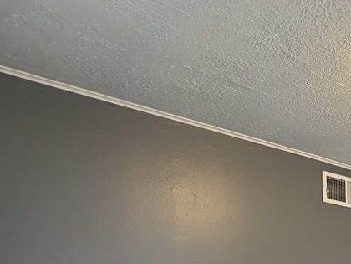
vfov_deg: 25.8
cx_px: 460
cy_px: 347
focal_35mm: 48
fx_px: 487
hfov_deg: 30.8
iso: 250
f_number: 2.2
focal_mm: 2.22
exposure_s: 1/120
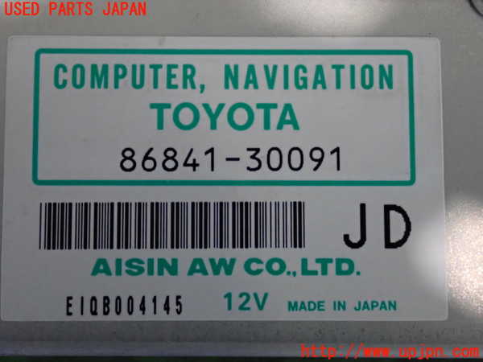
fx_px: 991
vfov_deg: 20.7
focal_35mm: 71
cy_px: 181
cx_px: 242
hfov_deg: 27.4
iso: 2500
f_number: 3.9
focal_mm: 12.73
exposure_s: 1/50
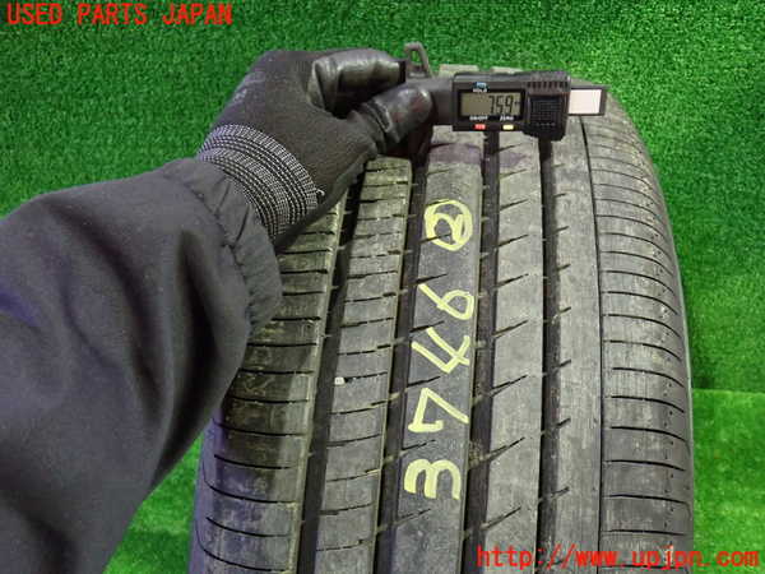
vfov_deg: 46.8
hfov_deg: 60.0
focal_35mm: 30
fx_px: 663
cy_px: 287
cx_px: 382
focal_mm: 5.4
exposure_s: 1/30
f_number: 2.3
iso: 800
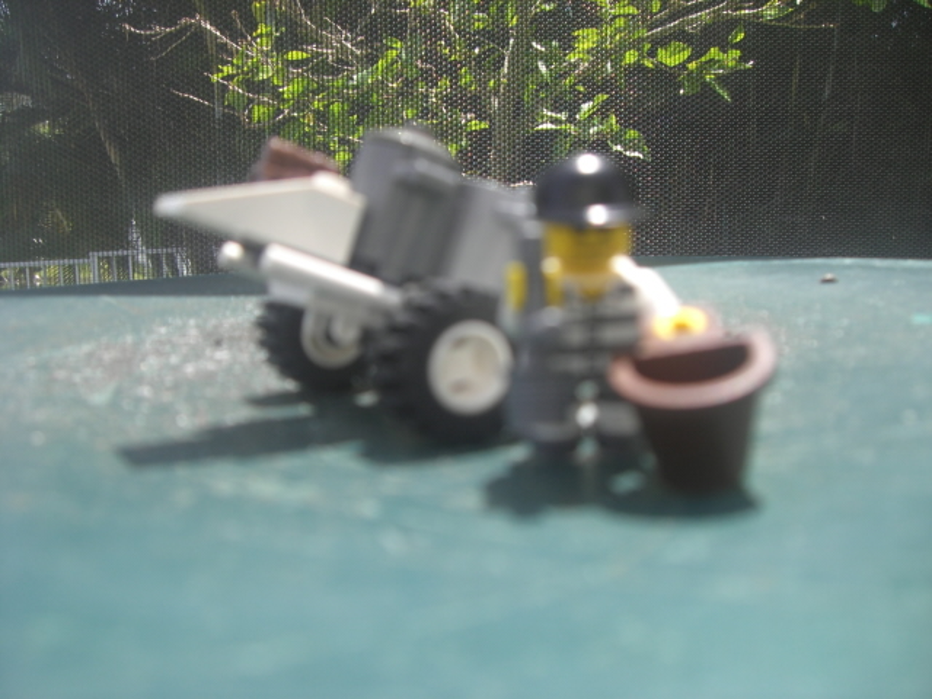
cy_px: 350
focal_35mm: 38
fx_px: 1023
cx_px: 466
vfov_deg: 37.7
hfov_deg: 49.0
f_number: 2.7
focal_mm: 6.2
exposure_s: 1/320
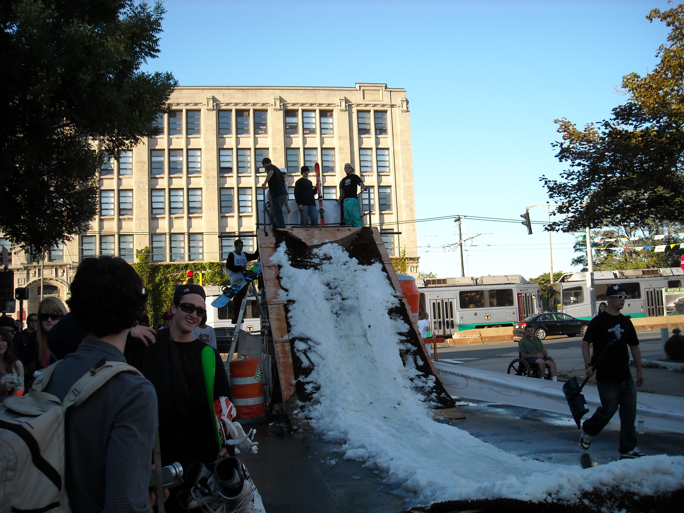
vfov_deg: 40.7
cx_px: 342
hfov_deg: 52.6
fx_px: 692
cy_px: 256
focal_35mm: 35
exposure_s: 1/369
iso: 64
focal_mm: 5.7
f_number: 2.8
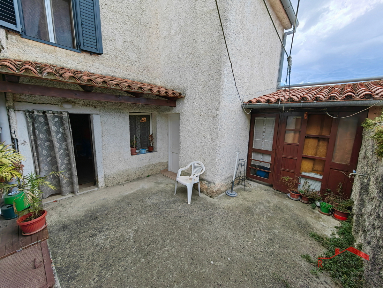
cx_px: 192
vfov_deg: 89.9
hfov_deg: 106.2
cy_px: 144
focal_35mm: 13
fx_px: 144
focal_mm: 1.76
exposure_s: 1/489
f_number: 2.2
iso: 50
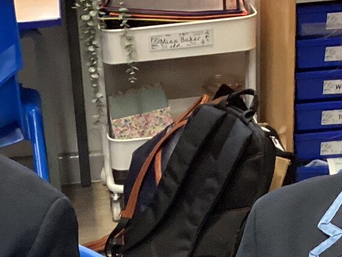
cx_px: 111
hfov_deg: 17.7
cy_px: 346
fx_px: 1097
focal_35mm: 111
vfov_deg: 12.8
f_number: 2.4
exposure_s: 1/50
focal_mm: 3.3
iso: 200
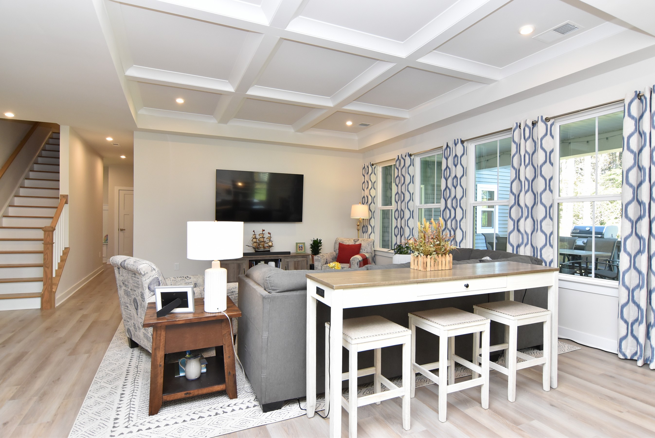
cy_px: 219
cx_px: 328
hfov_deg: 90.0
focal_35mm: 18
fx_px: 328
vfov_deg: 67.5
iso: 800
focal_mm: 12
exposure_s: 1/50
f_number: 7.1
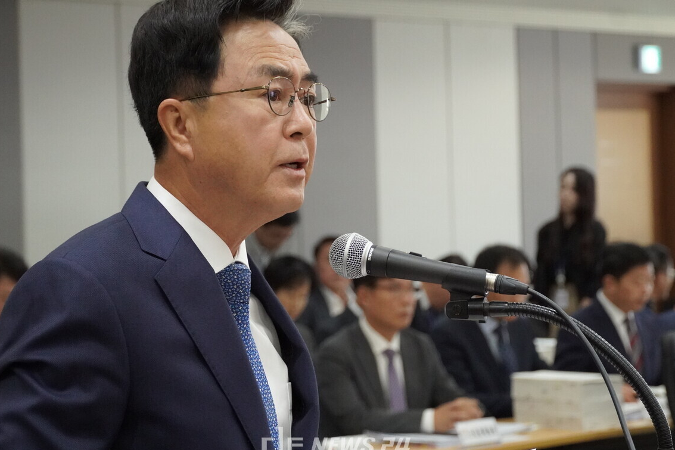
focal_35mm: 114
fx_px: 2129
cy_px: 216
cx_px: 327
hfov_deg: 18.0
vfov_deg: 12.1
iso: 5000
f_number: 5.6
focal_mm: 67
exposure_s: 1/160
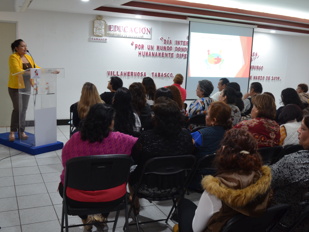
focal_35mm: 36
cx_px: 158
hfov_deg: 51.4
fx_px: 321
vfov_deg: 39.7
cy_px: 116
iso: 800
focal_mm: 22
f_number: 5.6
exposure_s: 1/10
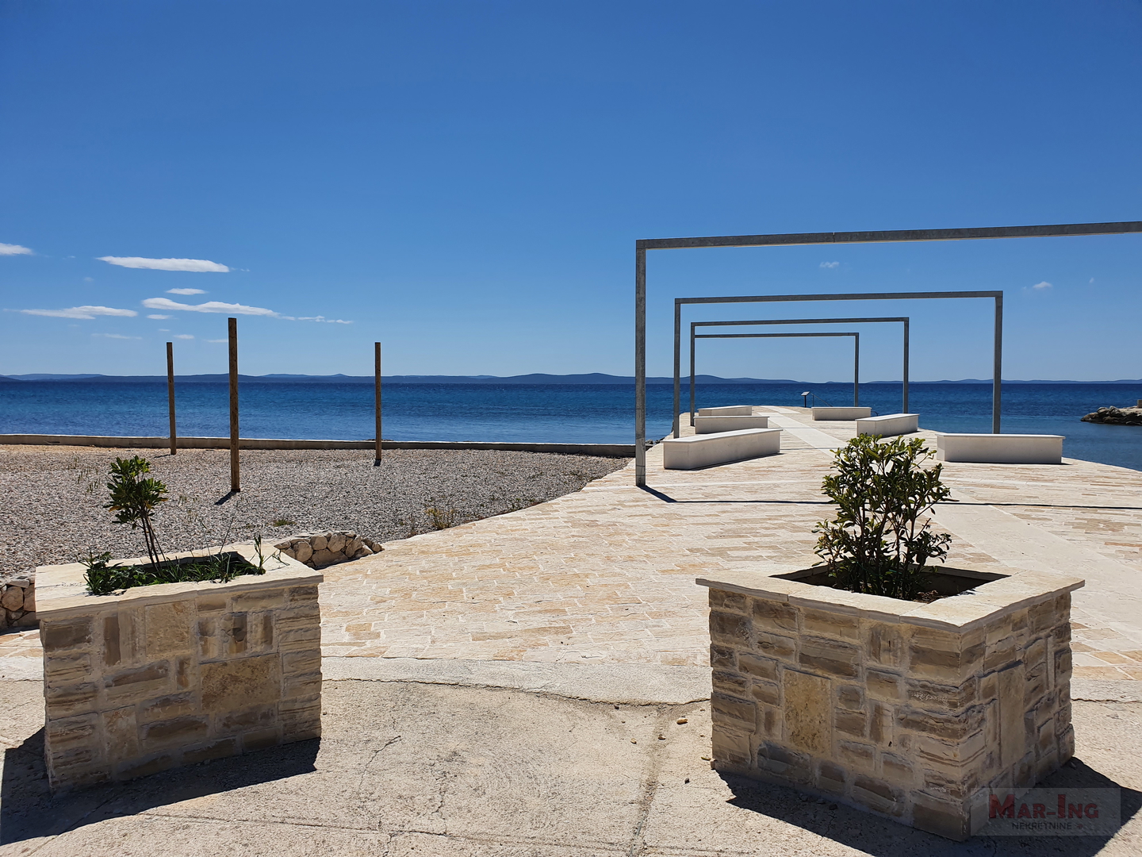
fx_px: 858
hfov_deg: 67.3
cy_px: 428
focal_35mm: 26
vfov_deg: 53.1
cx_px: 571
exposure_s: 1/4176
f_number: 2.4
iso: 50
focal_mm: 4.32
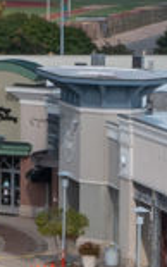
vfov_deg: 7.1
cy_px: 239
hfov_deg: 4.1
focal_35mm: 294
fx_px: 2139
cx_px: -544
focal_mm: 10.26
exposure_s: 1/100
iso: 100
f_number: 11
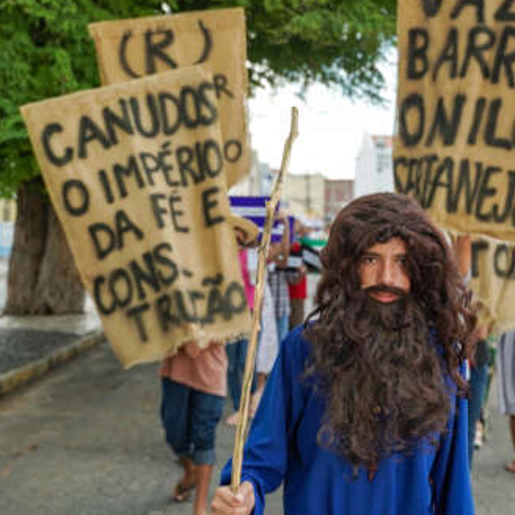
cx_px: 336
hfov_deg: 28.9
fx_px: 993
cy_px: 258
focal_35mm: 59
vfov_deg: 29.1
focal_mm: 38
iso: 400
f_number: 3.5
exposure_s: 1/200
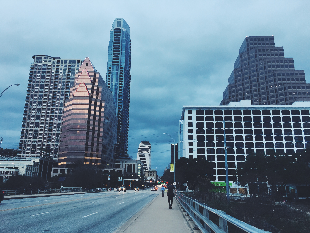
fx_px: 260
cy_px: 116
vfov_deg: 48.2
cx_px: 155
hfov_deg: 61.7
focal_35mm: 29
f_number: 2.2
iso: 25
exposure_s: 1/30
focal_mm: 4.15
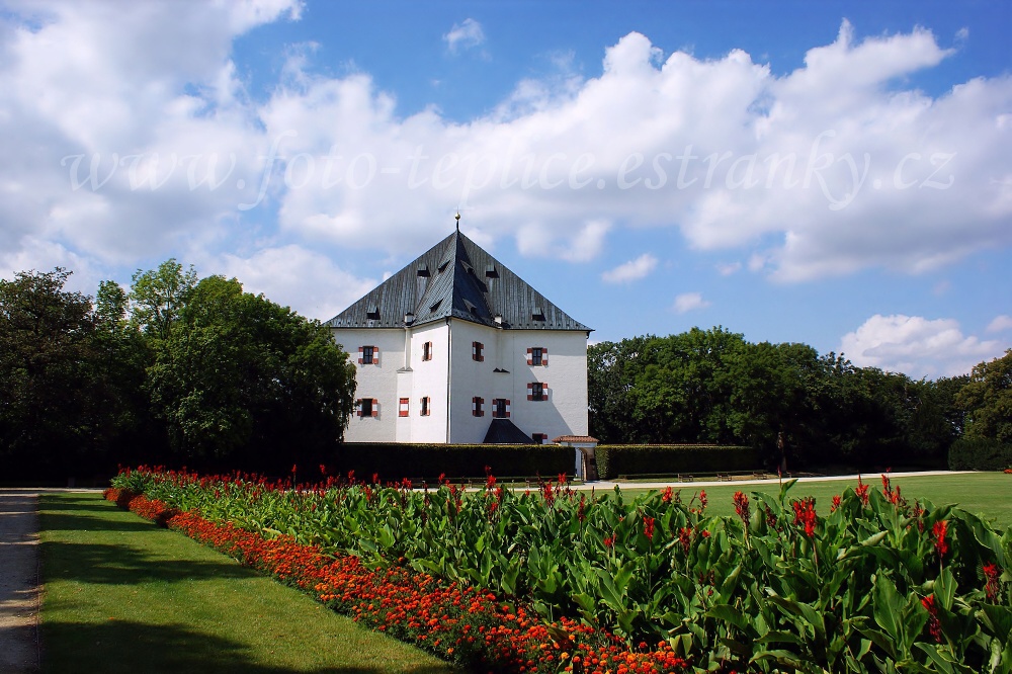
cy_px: 337
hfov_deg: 67.4
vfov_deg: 47.9
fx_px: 759
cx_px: 506
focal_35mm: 27
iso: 100
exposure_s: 1/200
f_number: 10
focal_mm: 18
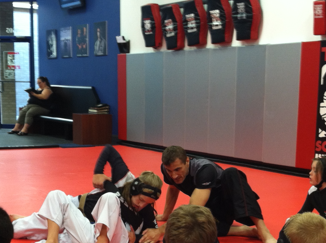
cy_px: 202
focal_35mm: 69
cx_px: 197
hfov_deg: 28.1
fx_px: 649
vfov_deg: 20.9
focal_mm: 3.85
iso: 100
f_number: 2.8
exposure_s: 1/15
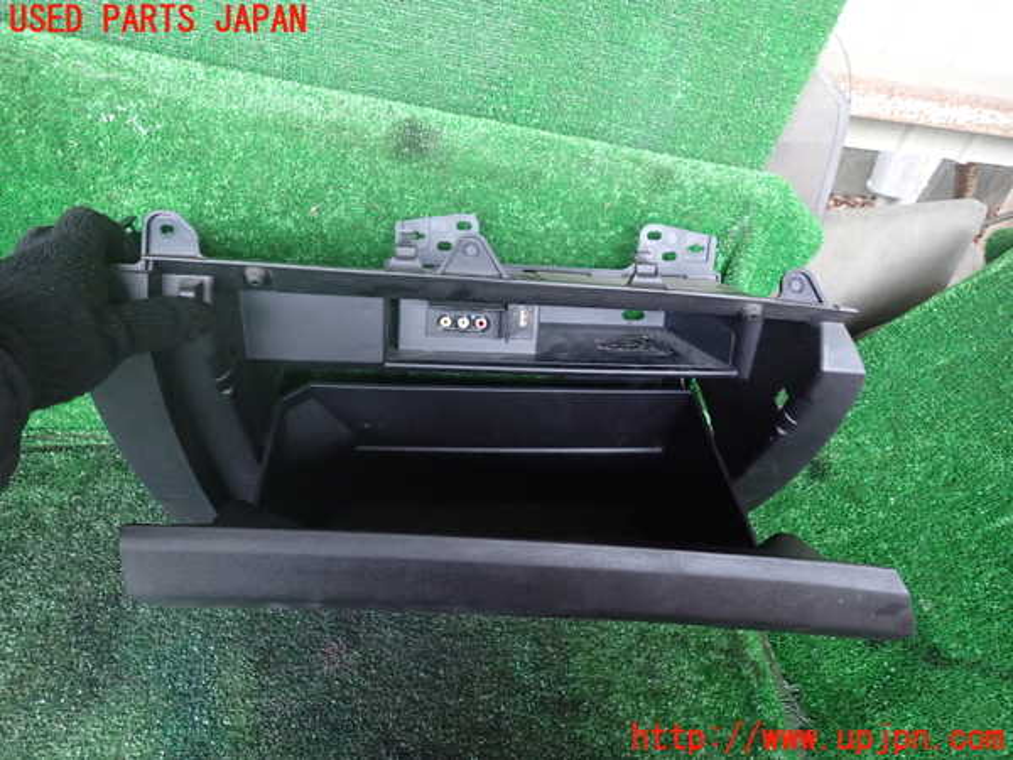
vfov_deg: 54.9
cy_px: 380
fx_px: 732
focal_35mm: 25
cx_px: 506
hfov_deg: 69.4
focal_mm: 4.5
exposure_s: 1/25
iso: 800
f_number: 2
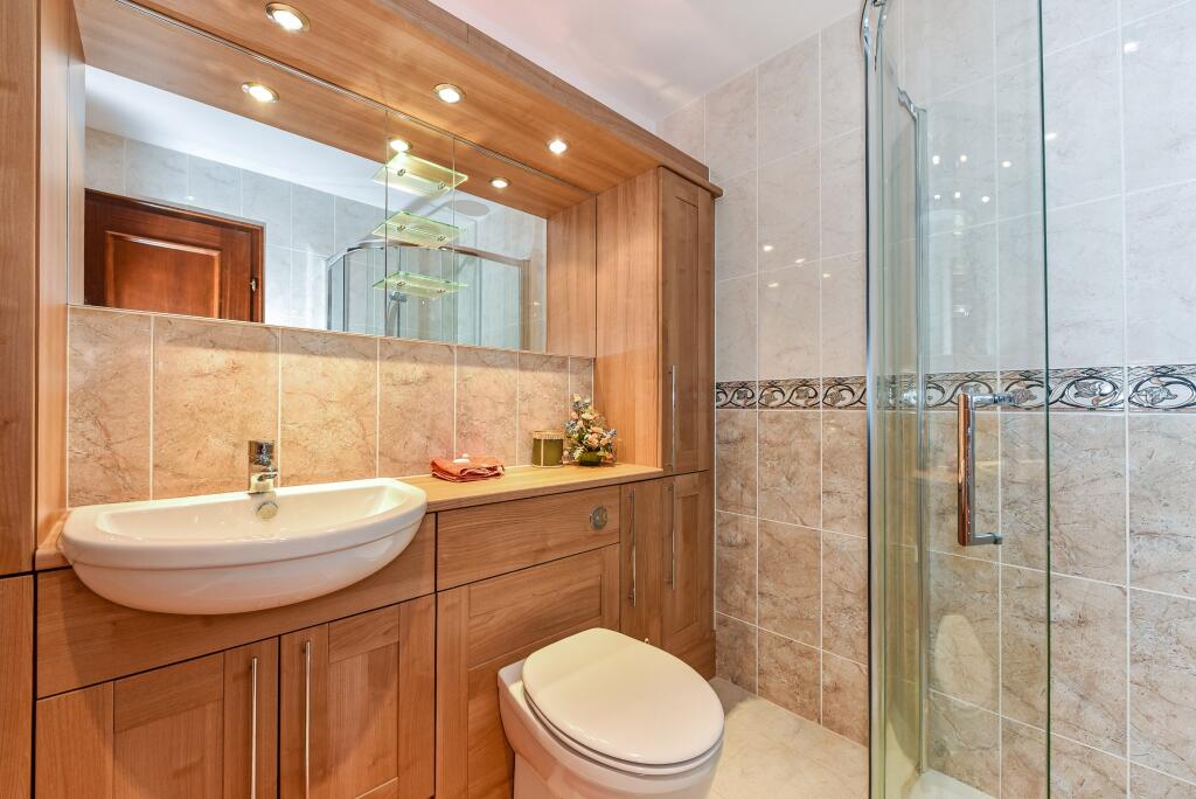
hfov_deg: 104.2
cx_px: 598
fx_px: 465
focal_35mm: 14
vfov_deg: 81.3
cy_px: 400
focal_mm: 14
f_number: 7.1
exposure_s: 1/15
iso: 400
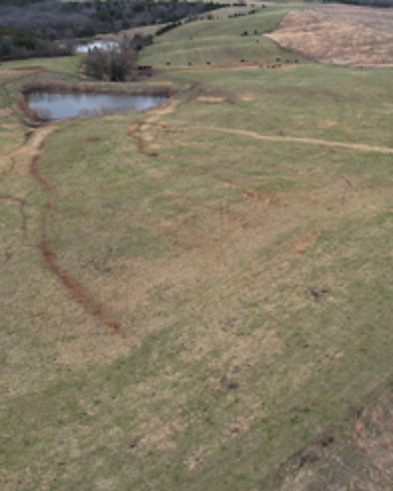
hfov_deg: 38.9
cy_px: 212
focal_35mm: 38
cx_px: 249
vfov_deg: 47.8
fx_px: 552
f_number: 2.8
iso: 100
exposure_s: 1/640
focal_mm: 8.38
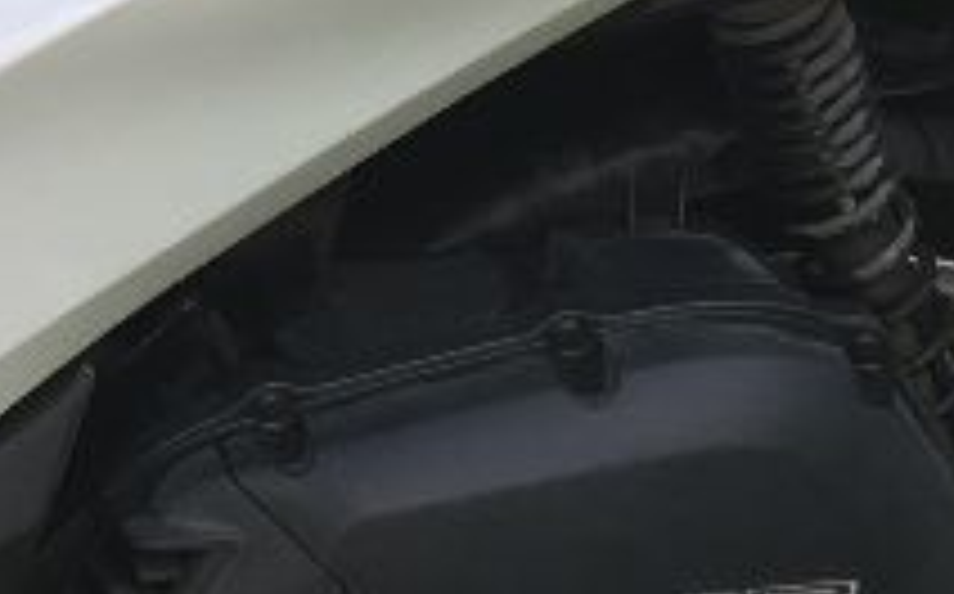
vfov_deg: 7.0
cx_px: -590
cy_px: -194
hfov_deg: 10.8
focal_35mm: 186
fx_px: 4831
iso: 25
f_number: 2.2
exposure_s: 1/115
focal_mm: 4.15
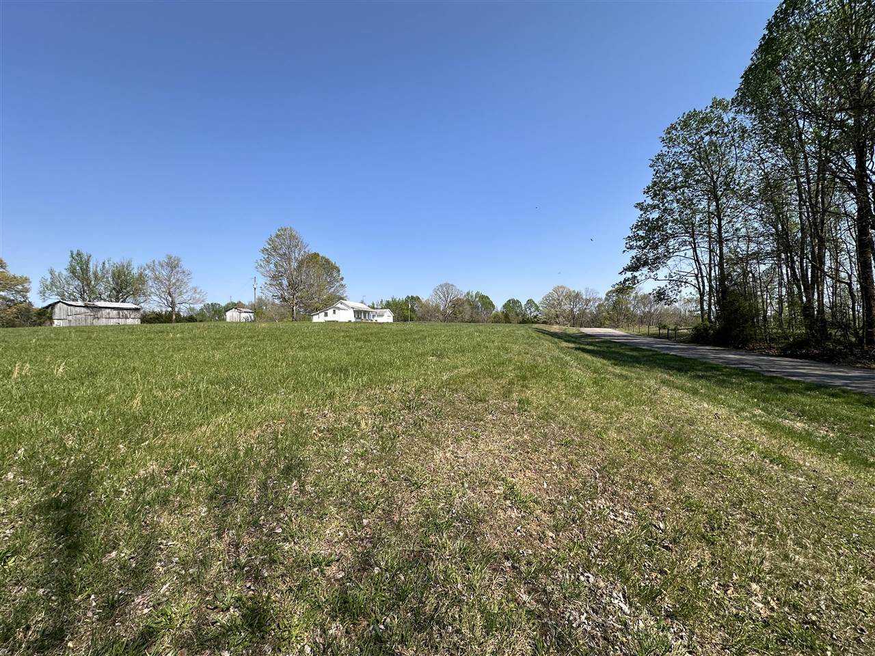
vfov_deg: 85.7
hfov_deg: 102.1
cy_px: 328
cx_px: 438
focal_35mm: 14
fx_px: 354
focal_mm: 2.22
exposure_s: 1/2132
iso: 50
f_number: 2.2
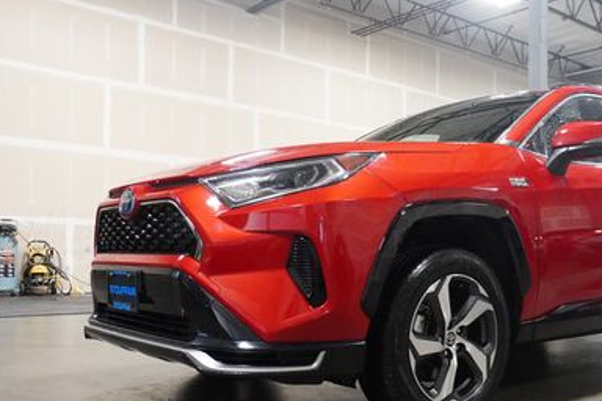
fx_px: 669
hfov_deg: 48.0
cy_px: 270
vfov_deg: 33.1
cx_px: 381
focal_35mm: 40
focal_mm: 16
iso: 5000
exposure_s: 1/160
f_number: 3.5
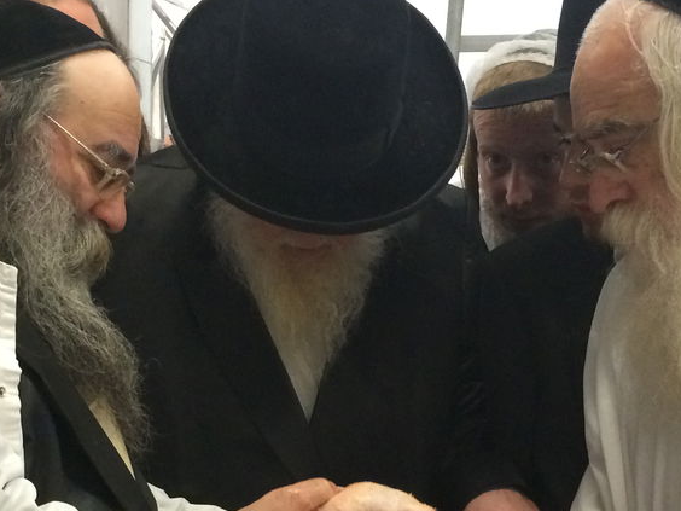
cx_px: 334
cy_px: 498
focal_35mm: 72
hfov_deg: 27.0
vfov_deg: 19.9
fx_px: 1416
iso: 320
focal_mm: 4.15
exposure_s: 1/33
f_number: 2.2
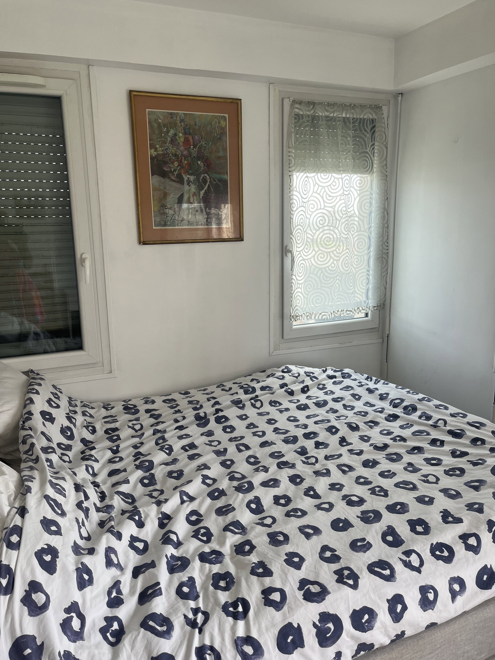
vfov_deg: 67.3
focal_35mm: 26
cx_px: 248
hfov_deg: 53.1
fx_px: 496
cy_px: 330
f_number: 1.6
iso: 40
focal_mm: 5.1
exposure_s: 1/196
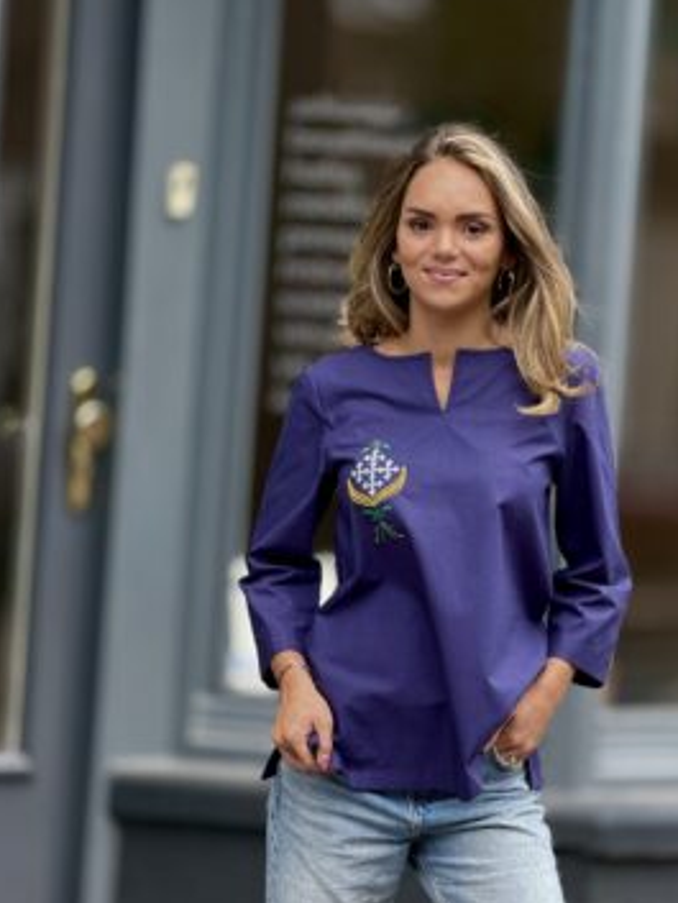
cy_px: 489
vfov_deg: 14.5
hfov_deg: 10.9
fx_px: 3550
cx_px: 368
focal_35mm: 136
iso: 50
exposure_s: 1/285
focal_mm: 15.66
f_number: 2.8
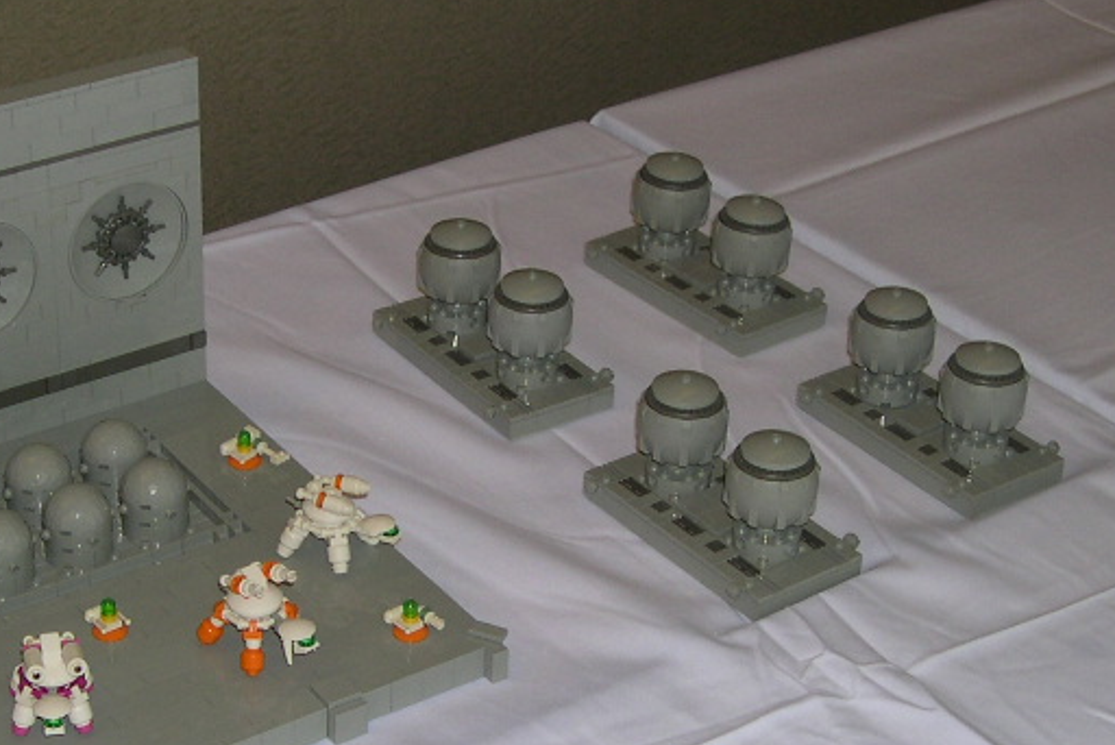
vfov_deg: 17.2
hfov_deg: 25.6
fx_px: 2448
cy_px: 527
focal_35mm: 79
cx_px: 460
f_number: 2.8
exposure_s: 1/60
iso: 100
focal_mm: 8
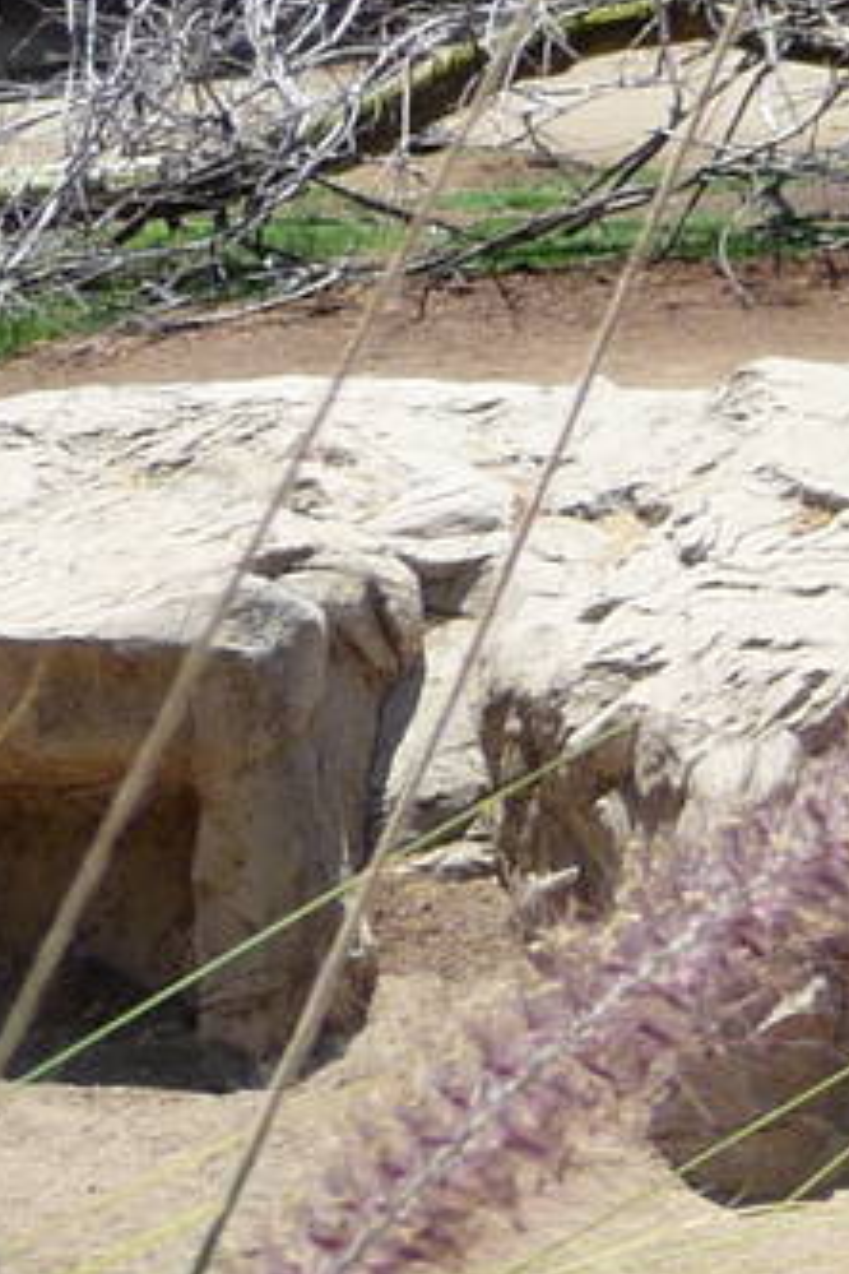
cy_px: -333
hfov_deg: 8.3
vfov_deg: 14.1
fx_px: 4952
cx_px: 2547
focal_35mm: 140
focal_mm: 4.7
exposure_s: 1/640
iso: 100
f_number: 3.3
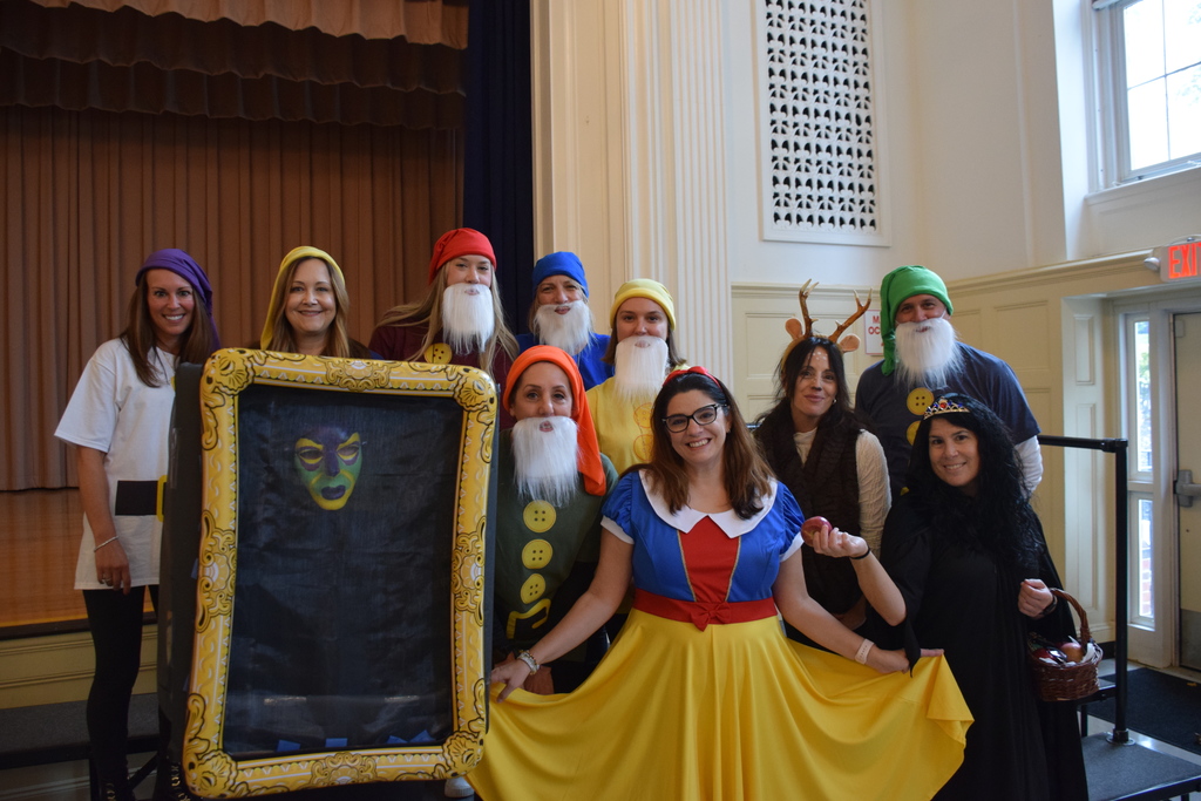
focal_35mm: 27
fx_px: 901
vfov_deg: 47.9
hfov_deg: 67.4
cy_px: 400
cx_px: 600
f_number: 3.5
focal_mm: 18
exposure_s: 1/60
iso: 1400
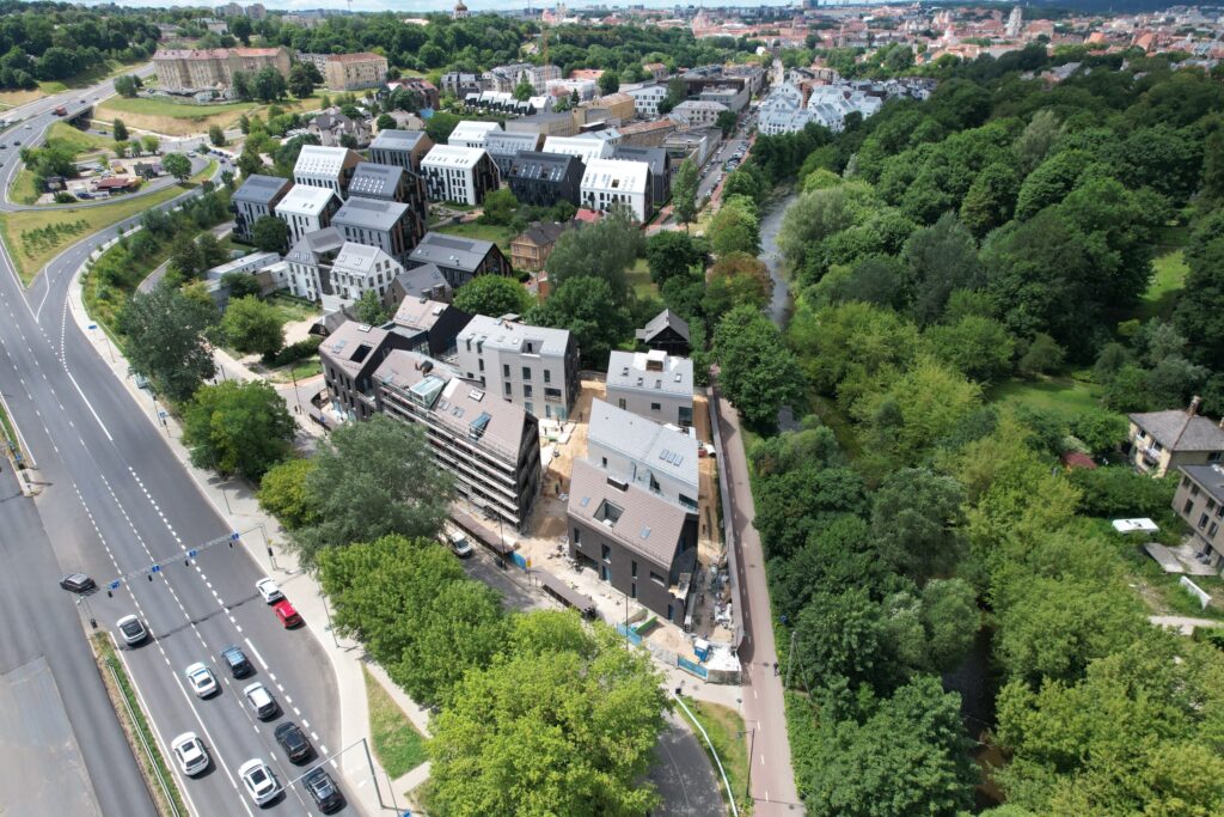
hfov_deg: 78.6
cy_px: 408
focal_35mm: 22
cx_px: 612
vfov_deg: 57.2
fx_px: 748
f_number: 2.8
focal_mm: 8.38
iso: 100
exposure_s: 1/1250
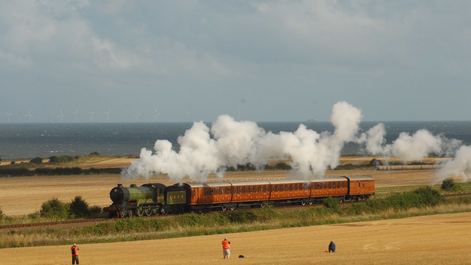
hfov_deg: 13.0
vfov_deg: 7.3
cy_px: 141
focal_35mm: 166
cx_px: 236
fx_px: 2067
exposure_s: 1/500
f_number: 10
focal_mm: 105
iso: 400
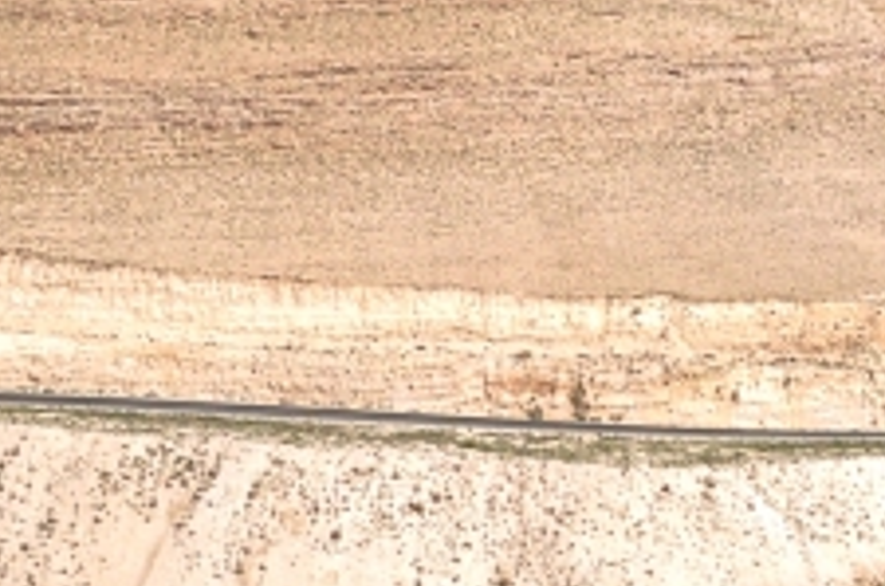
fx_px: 3140
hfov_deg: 14.2
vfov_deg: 10.6
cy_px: 492
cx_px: 1597
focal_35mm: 128
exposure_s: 1/320
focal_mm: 16
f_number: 10
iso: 200
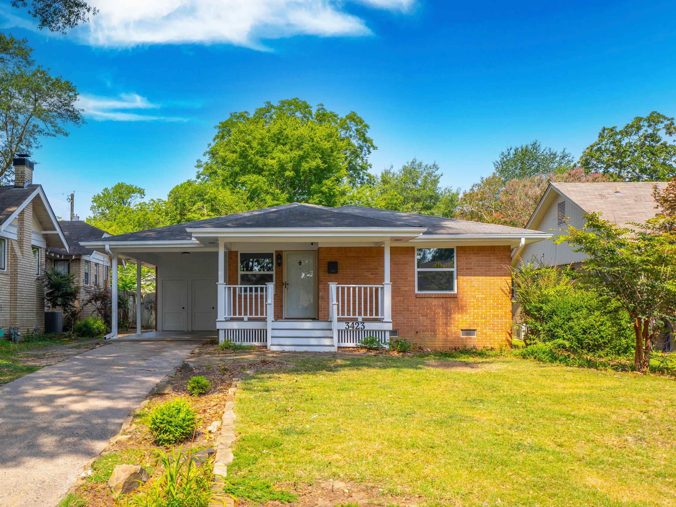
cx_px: 321
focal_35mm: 33
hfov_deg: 55.3
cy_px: 254
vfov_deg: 42.9
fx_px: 644
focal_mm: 20
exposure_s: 1/500
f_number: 2.8
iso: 100
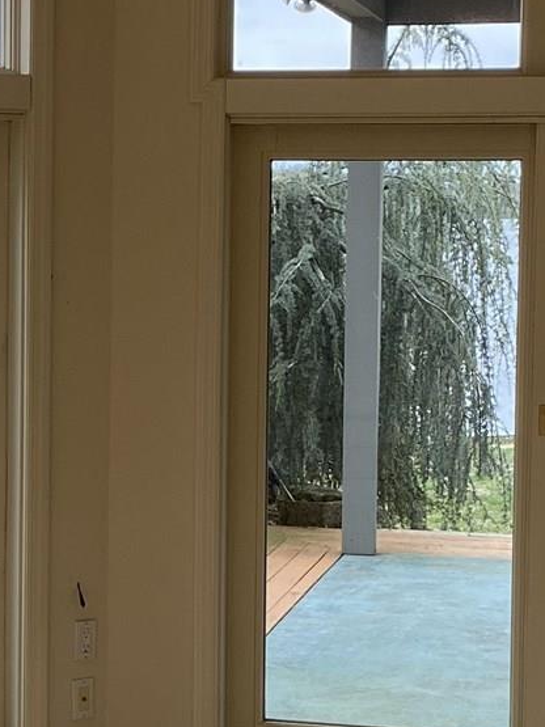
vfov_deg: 18.2
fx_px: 2268
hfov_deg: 13.6
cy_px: 343
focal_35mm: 108
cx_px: 46
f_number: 1.8
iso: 32
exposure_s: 1/409
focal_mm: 4.25
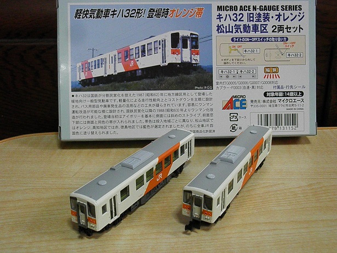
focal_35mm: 41
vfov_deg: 35.1
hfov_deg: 45.8
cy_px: 126
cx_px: 168
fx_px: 399
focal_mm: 7.3
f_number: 3.9
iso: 1000
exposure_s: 1/125
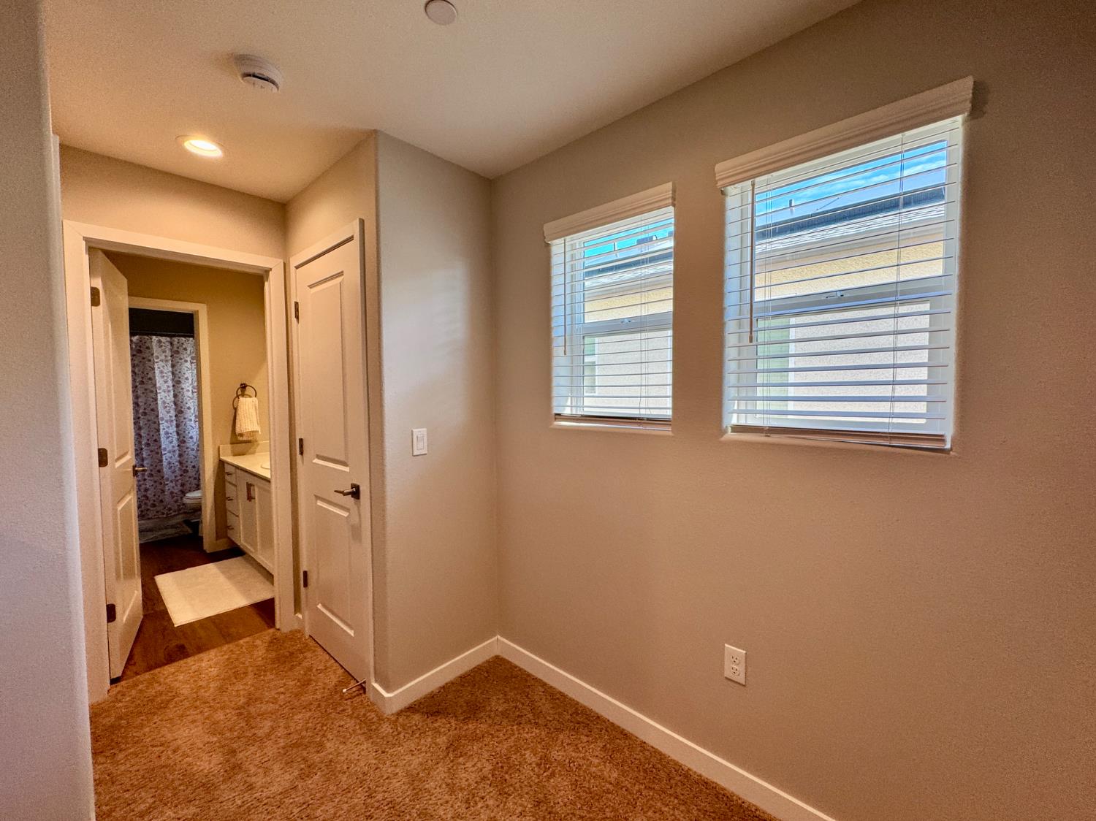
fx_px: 443
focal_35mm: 14
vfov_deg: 85.6
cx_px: 548
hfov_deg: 102.1
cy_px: 410
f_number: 2.2
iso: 80
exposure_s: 1/120
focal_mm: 2.22
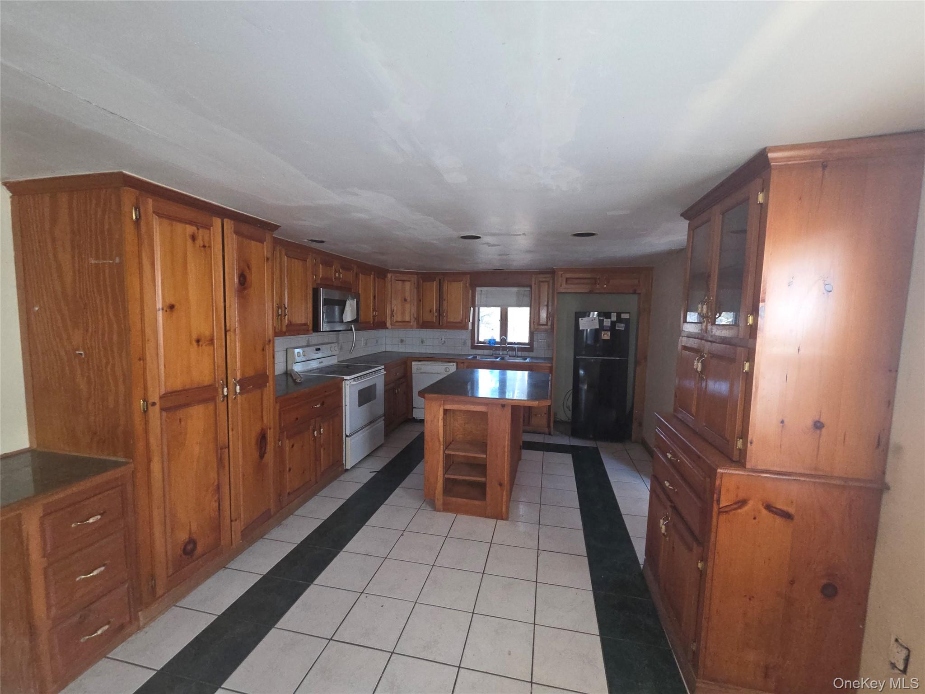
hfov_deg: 106.2
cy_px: 347
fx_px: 347
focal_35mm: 13
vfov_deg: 89.9
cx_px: 462
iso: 250
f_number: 2.2
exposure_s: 1/60
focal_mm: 2.2
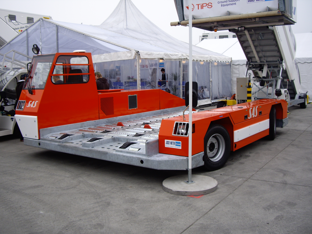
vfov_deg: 37.7
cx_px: 156
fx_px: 343
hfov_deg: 49.0
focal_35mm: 38
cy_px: 117
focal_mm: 7.9
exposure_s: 1/50
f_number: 8
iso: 64
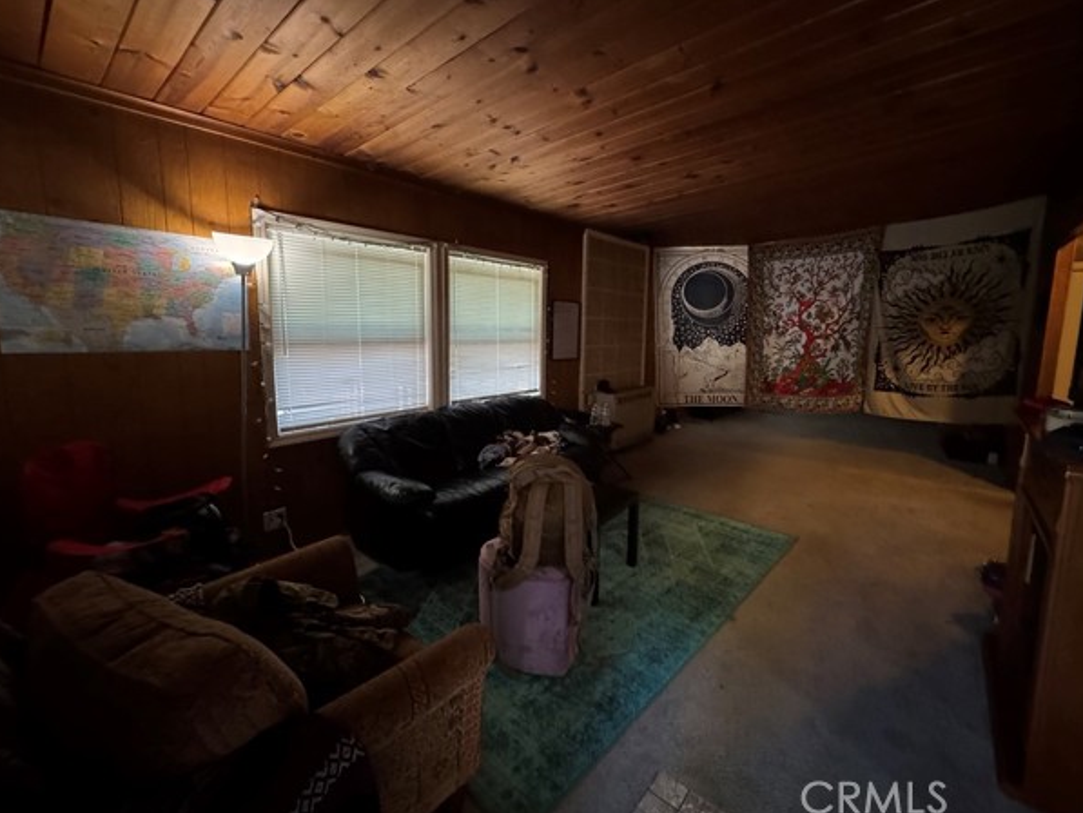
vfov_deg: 81.7
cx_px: 568
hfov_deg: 98.1
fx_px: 469
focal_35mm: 15
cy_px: 388
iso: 1250
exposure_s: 1/40
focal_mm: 2.22
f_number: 2.2
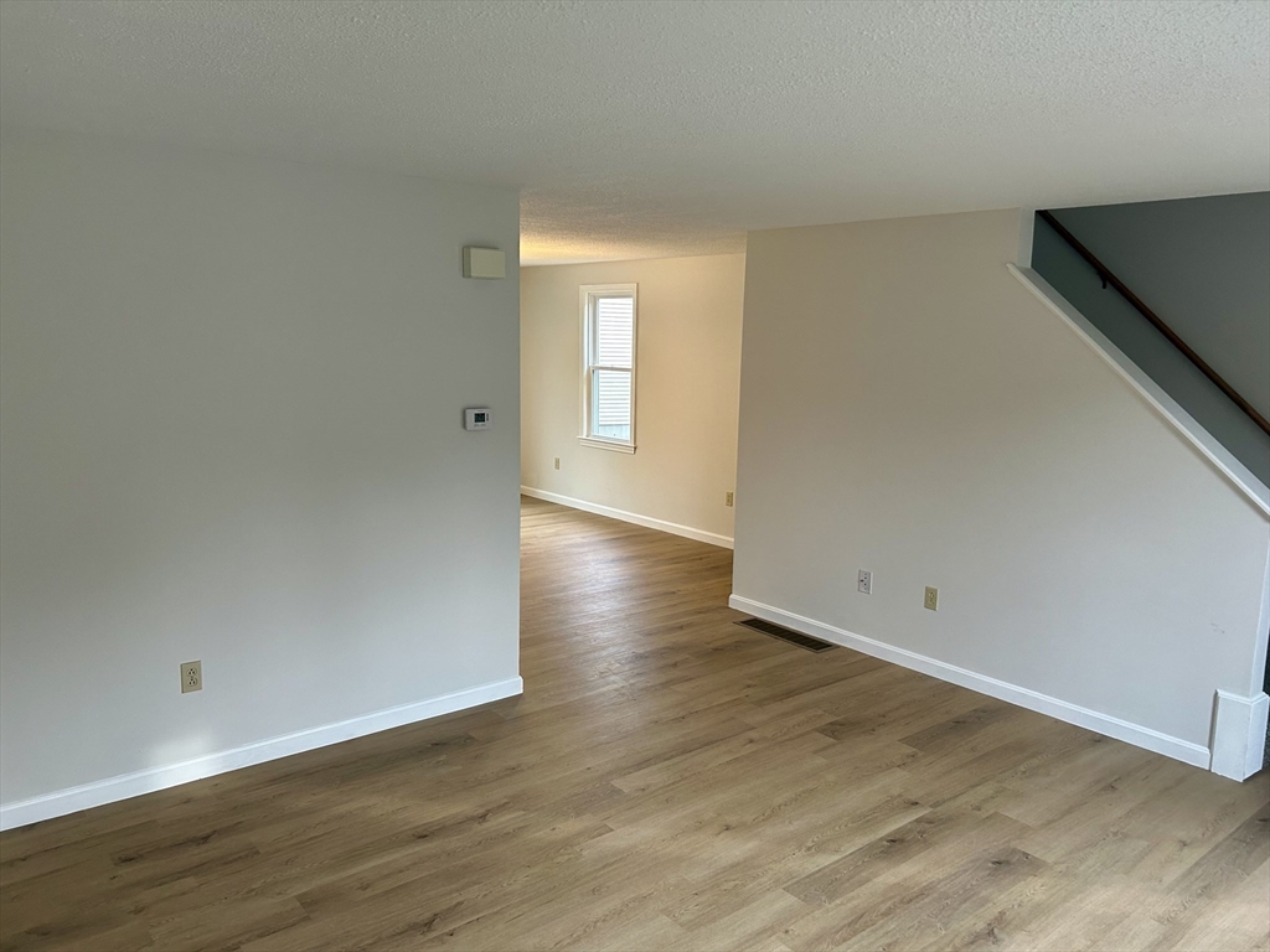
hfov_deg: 67.3
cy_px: 476
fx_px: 954
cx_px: 635
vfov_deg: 53.1
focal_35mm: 26
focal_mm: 5.7
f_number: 1.5
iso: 125
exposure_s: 1/120
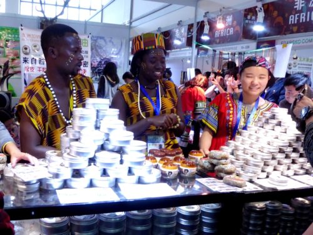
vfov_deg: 56.8
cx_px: 156
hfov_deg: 71.6
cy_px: 118
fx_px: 217
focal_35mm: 24
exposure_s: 1/60
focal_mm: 4.3
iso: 400
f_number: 3.3
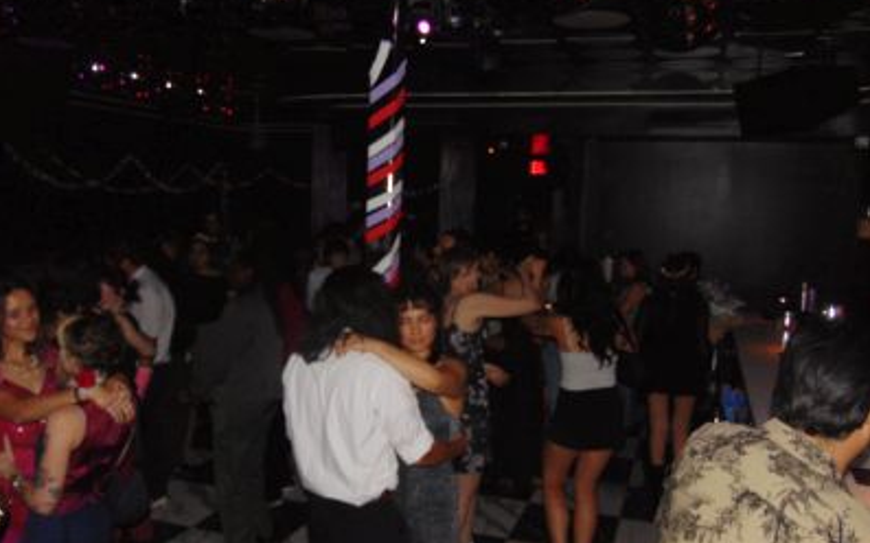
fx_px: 759
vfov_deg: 39.4
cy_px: 296
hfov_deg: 59.7
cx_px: 434
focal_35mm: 32
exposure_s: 1/40
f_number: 3.1
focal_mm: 5.4
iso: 200
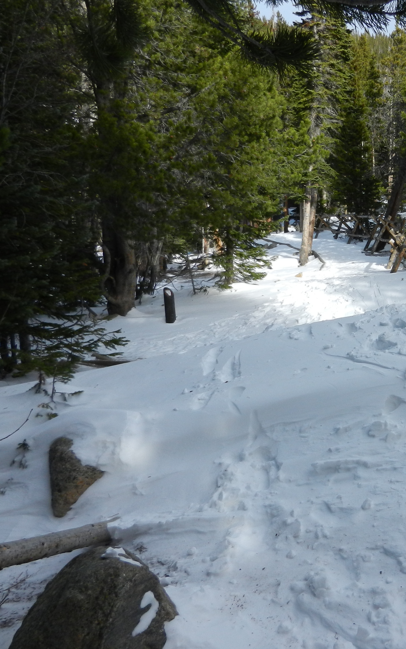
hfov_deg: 31.6
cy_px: 326
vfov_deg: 54.0
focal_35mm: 36
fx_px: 637
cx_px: 439
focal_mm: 4.5
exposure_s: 1/800
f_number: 3.5
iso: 160
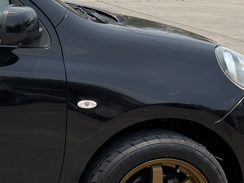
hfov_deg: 16.7
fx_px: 747
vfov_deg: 14.0
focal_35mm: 106
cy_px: 113
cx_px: -131
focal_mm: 5.1
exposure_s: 1/2597
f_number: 1.6
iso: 32
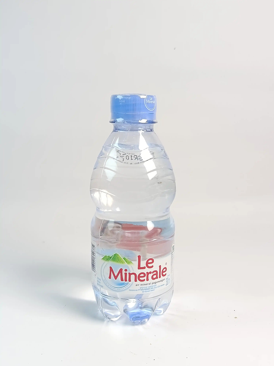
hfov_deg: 40.7
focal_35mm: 35
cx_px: 137
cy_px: 183
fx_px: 369
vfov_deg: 52.6
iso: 142
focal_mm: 5.24
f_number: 1.7
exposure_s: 1/100
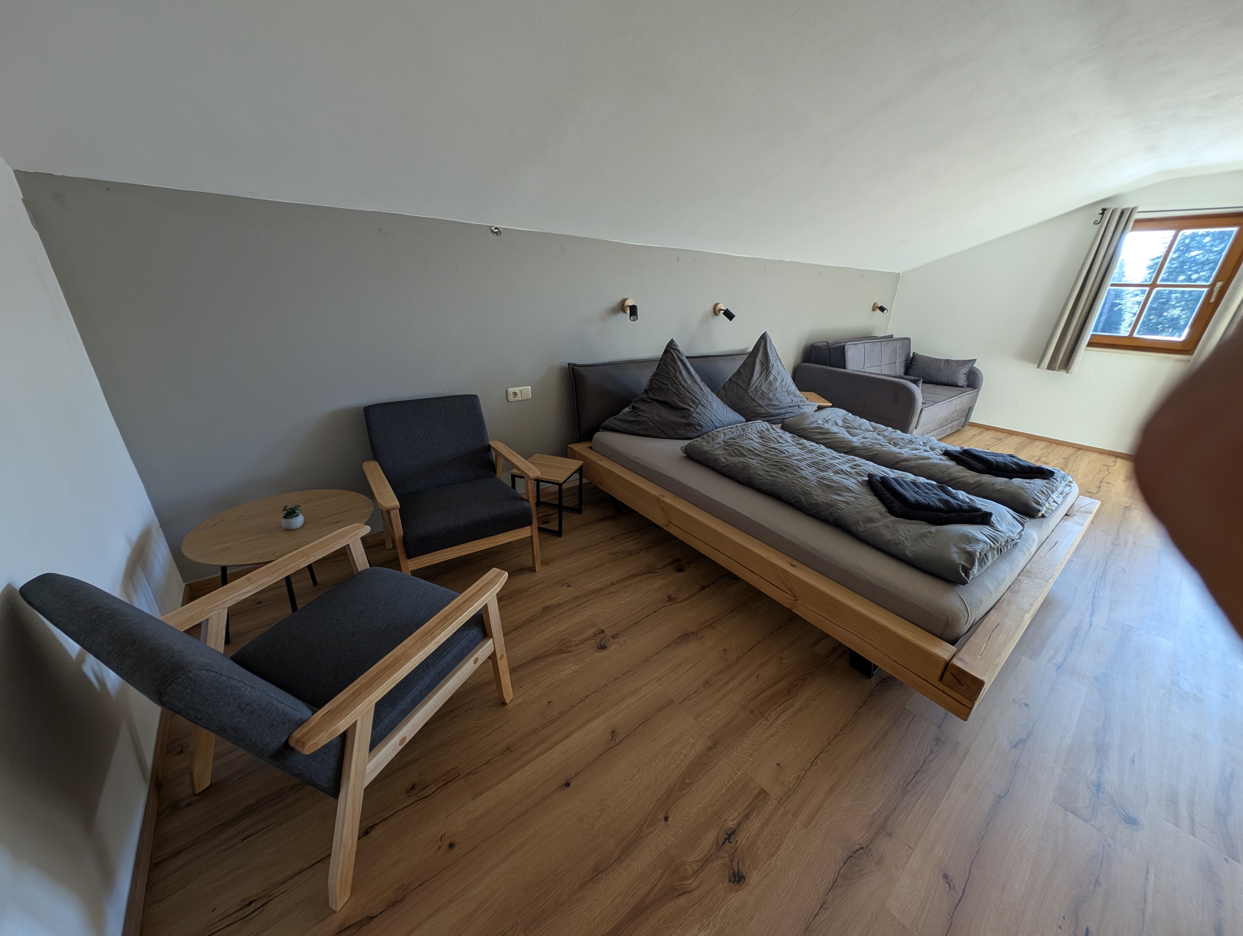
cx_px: 622
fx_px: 432
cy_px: 468
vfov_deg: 94.6
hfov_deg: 110.5
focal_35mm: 12
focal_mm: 2.23
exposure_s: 1/41.3
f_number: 1.95
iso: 38
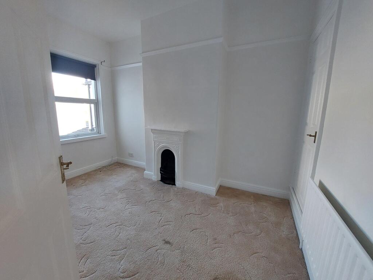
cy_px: 140
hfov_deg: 106.2
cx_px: 186
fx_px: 140
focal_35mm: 13
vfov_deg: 89.9
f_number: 2.2
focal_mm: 1.74
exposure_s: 1/50
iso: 125
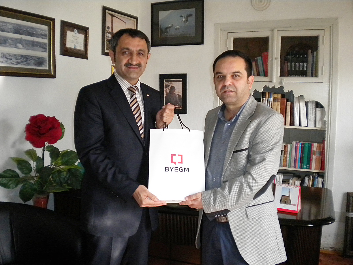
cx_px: 176
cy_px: 132
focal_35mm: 35
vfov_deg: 40.7
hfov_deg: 52.6
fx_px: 357
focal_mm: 6.3
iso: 442
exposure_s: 1/129
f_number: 3.1
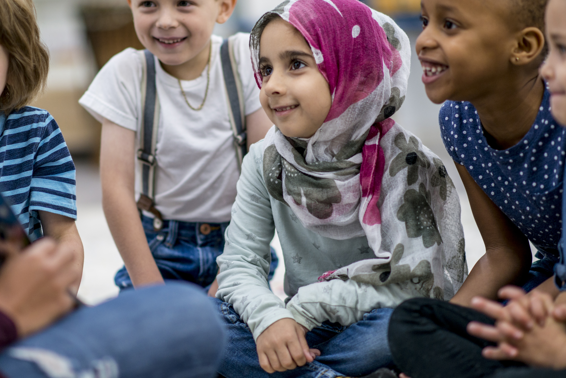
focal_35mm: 132
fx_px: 2076
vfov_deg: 10.4
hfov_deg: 15.5
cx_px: 229
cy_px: 172
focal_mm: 85
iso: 250
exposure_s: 1/320
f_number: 1.4
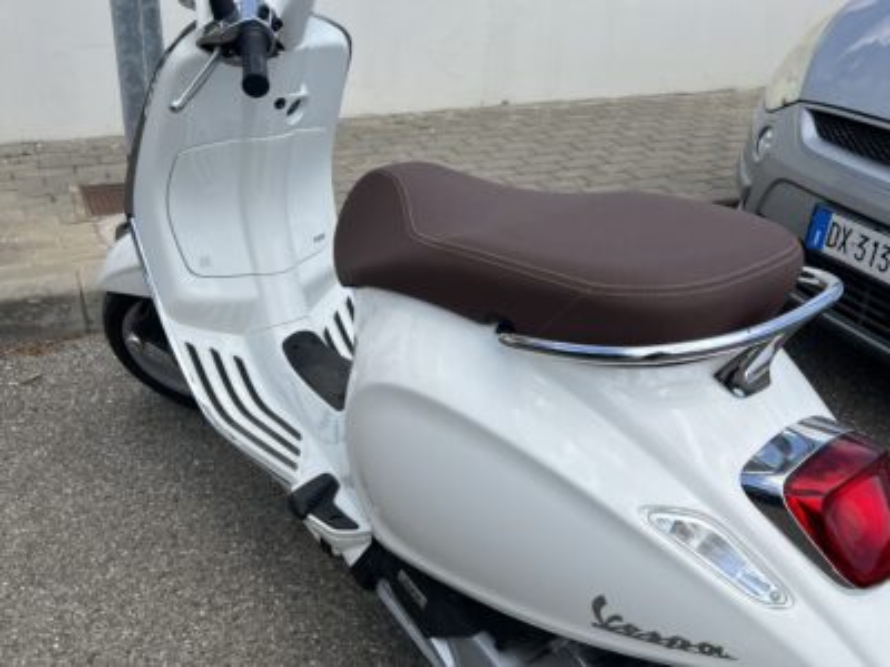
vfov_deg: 53.1
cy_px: 334
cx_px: 445
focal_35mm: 26
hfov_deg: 67.3
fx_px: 668
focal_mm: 5.7
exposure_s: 1/3968
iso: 50
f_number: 1.5
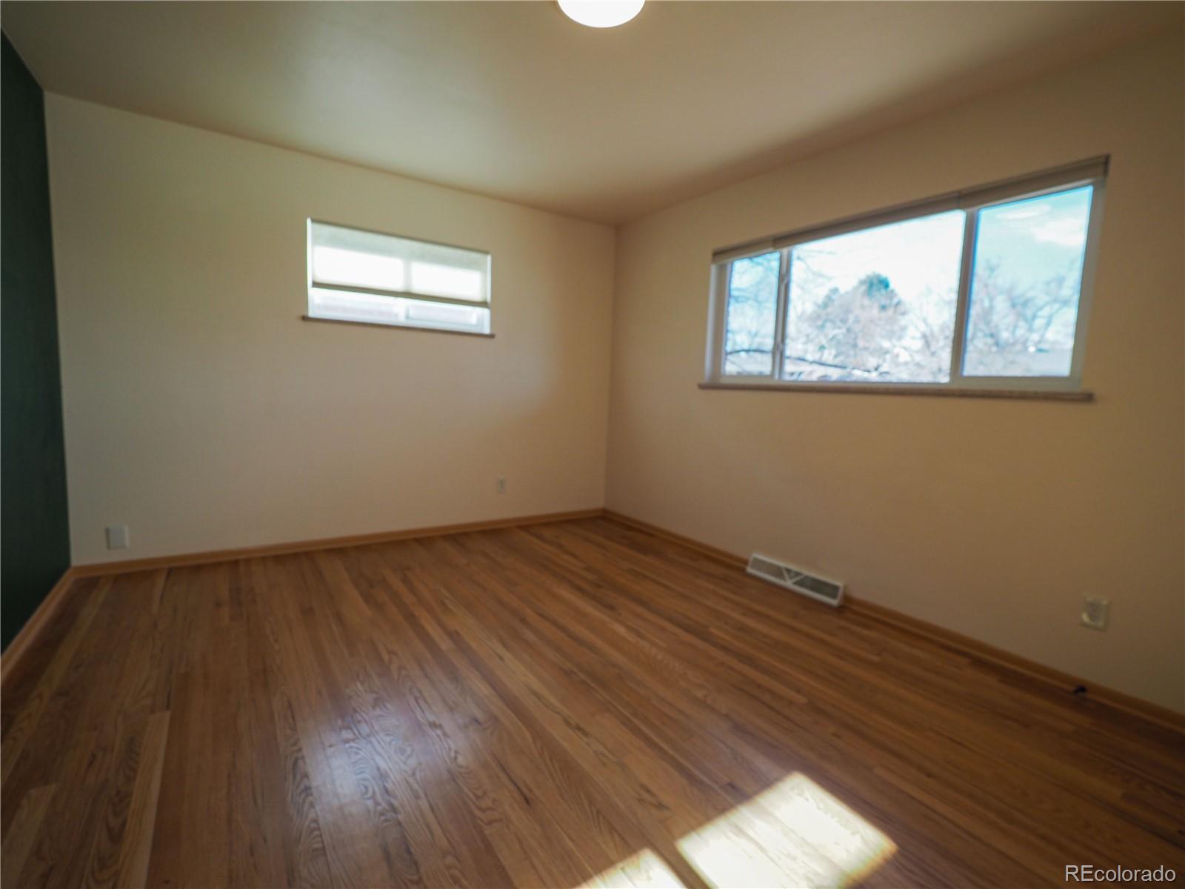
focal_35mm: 16
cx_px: 592
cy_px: 444
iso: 200
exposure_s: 1/100
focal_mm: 8
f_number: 3.5
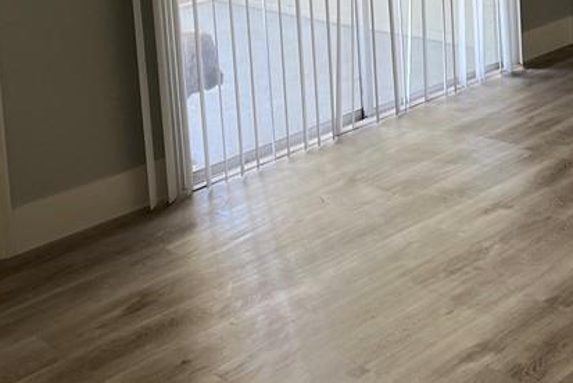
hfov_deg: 29.2
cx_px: 476
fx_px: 1067
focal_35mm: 67
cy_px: -115
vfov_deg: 18.9
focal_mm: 5.7
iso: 125
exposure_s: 1/120
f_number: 1.5
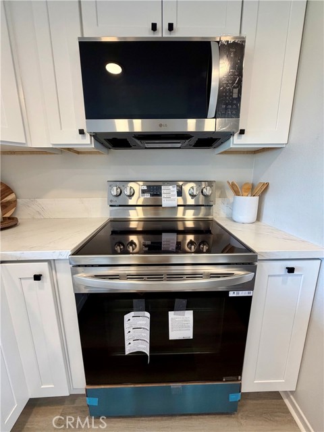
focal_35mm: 14
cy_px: 216
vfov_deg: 102.1
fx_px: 175
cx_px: 162
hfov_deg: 85.7
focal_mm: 2.22
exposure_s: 1/120
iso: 200
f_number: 2.2
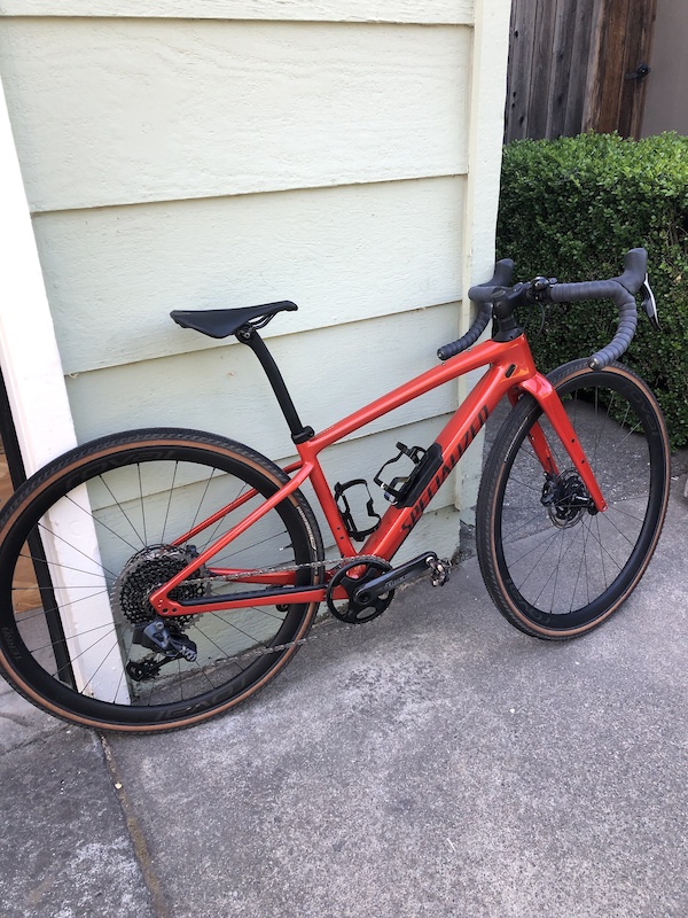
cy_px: 459
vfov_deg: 63.4
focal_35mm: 28
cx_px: 344
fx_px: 742
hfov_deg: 49.7
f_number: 1.8
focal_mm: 4
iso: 40
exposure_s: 1/120
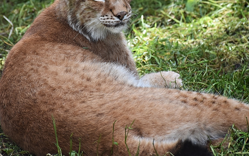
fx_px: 2239
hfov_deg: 6.4
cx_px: 131
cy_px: 29
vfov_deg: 4.0
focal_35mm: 330
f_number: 5.6
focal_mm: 140
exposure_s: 1/250
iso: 400
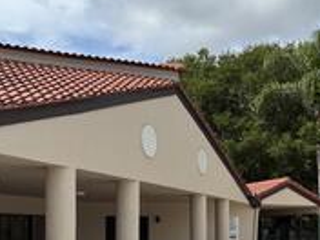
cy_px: 209
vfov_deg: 24.2
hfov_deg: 32.0
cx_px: 244
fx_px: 545
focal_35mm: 59
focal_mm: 5.96
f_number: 1.6
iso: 50
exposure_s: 1/3650
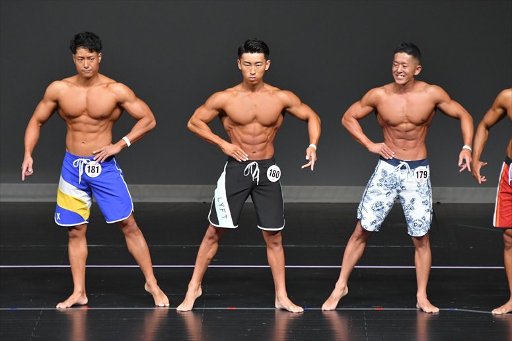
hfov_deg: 6.5
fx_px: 4478
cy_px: 170
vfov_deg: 4.4
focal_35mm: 315
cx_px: 256
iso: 3600
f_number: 5.6
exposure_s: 1/400
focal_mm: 210
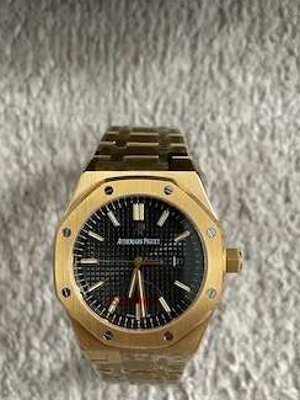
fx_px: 370
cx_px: 146
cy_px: 212
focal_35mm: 32
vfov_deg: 56.8
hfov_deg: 44.2
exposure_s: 1/50
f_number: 1.6
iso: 500
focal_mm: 4.2
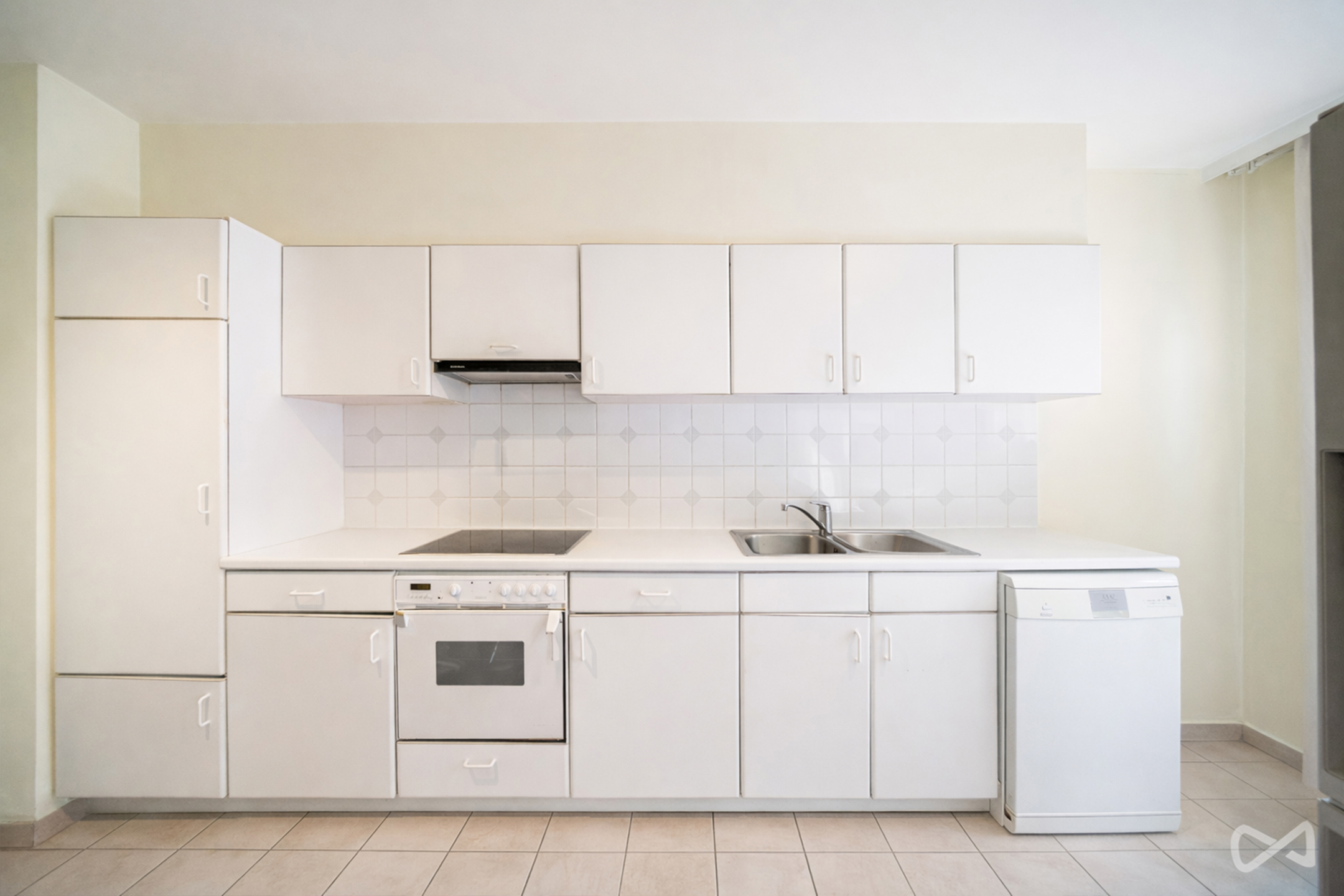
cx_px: 672
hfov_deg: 112.6
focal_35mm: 12
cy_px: 448
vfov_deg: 90.0
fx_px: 448
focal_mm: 12
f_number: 4
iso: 500
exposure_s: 1/125
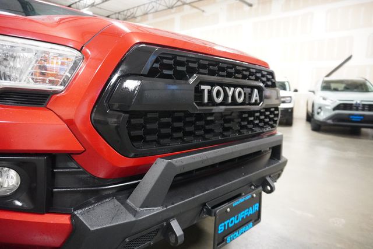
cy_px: 124
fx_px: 249
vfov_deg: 53.2
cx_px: 186
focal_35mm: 24
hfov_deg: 73.7
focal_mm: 16
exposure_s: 1/80
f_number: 3.5
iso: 6400
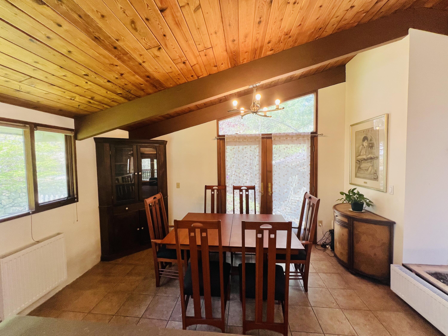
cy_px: 168
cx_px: 224
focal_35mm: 13
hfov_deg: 106.2
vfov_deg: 89.9
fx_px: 168
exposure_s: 1/120
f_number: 1.8
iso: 80
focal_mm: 1.57
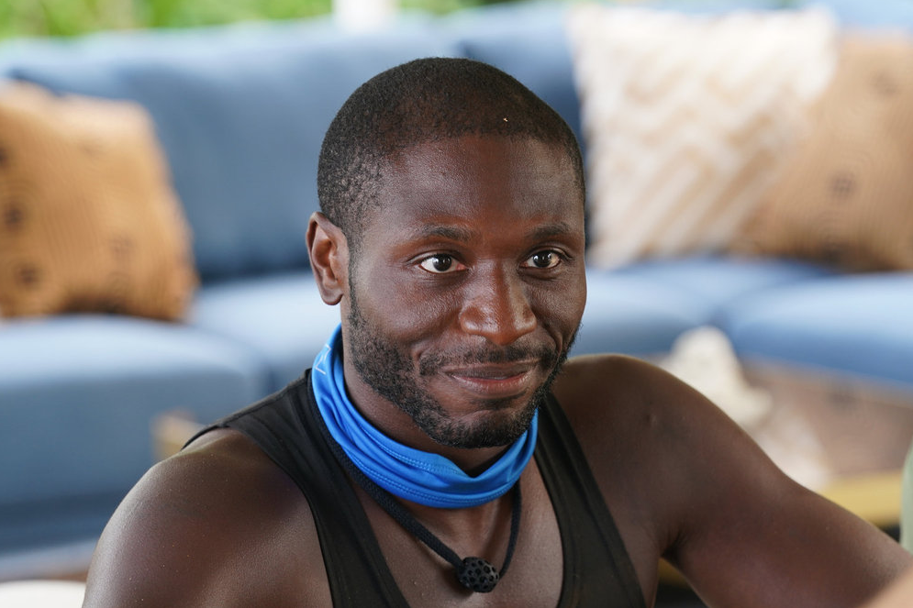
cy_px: 303
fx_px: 5096
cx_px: 455
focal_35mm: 201
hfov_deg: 10.2
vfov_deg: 6.8
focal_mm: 200
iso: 800
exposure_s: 1/60
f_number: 6.3
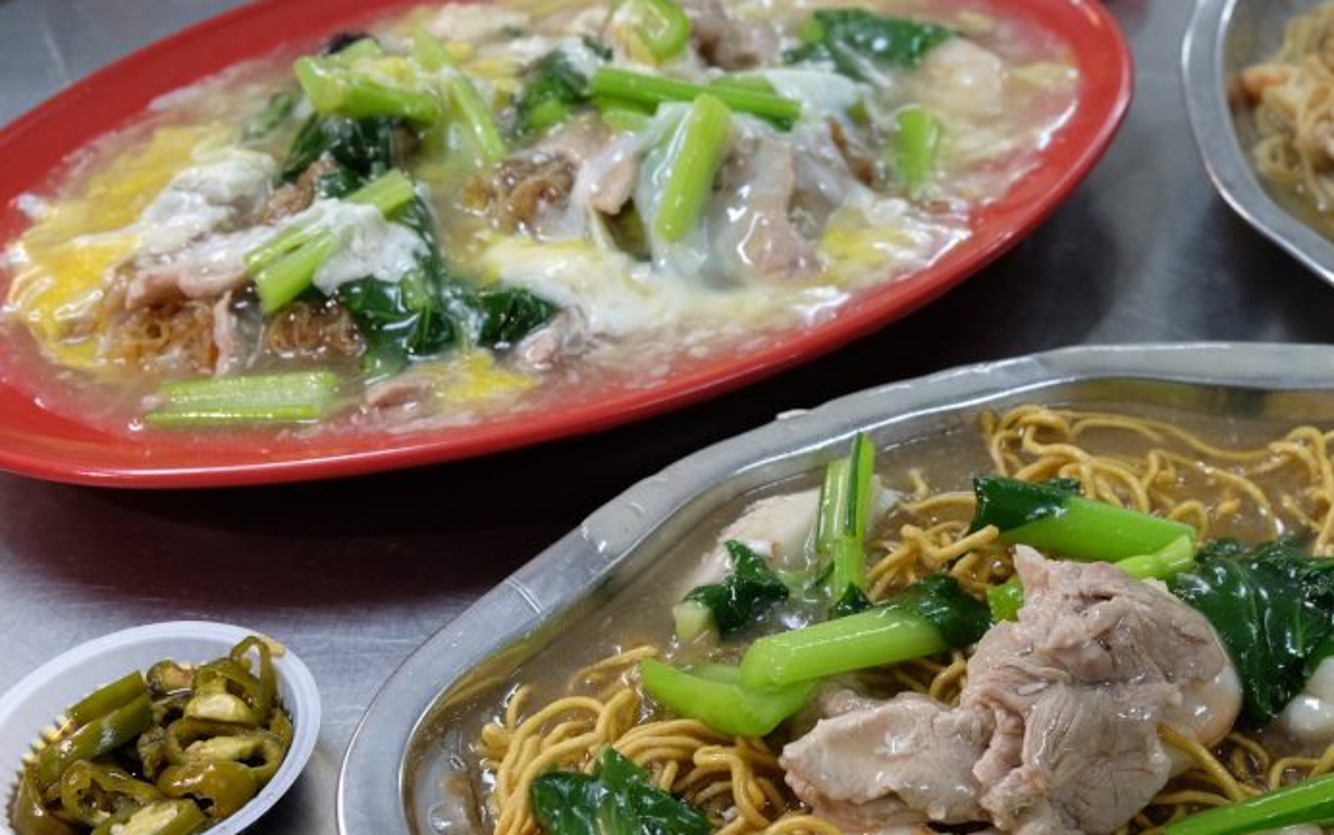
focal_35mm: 53
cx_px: 948
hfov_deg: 37.5
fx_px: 1927
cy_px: 612
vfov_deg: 24.2
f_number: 5.6
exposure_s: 1/15
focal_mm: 24.3
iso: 800
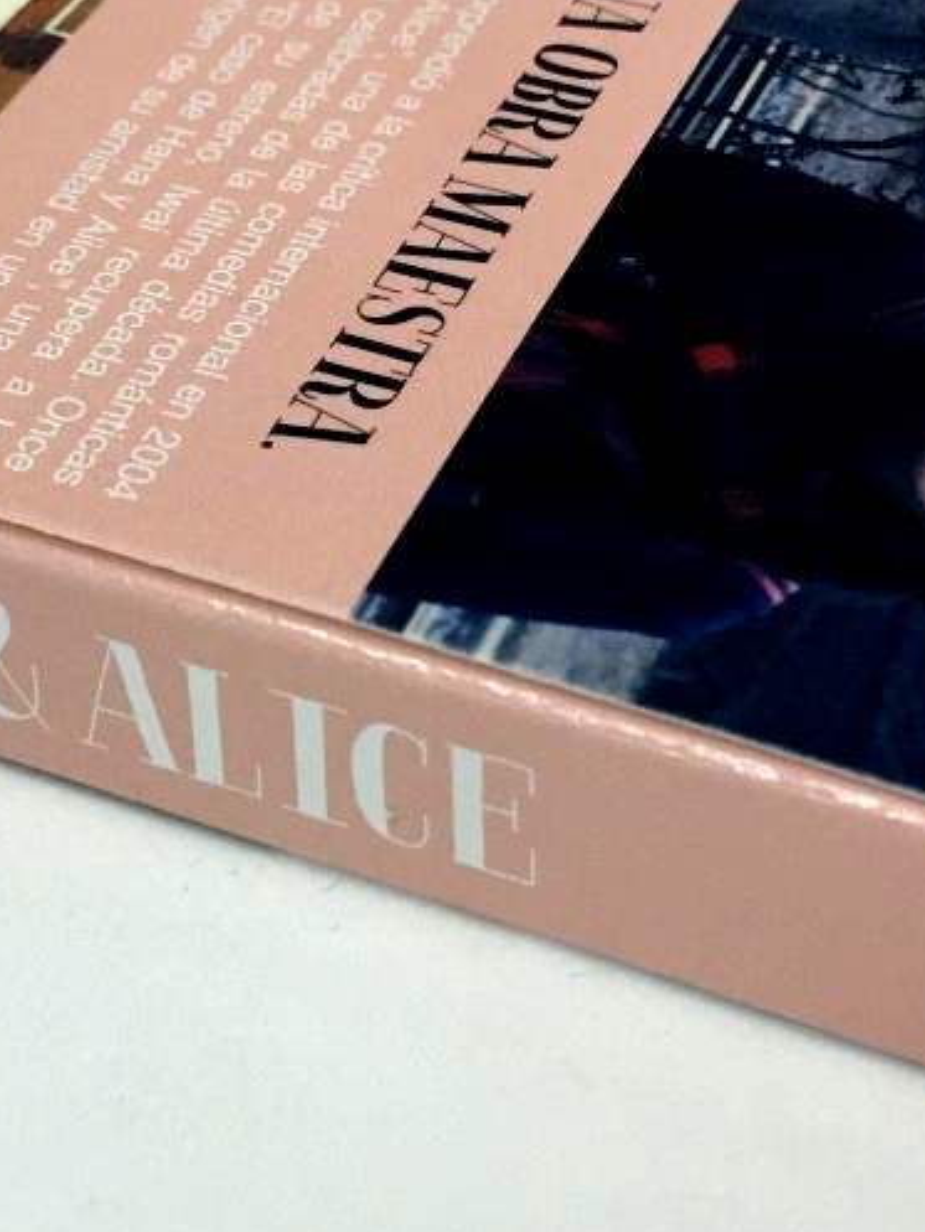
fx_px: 2992
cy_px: 342
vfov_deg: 23.1
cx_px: 248
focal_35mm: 84
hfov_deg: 17.5
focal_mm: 4.15
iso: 40
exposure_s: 1/17
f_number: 2.2
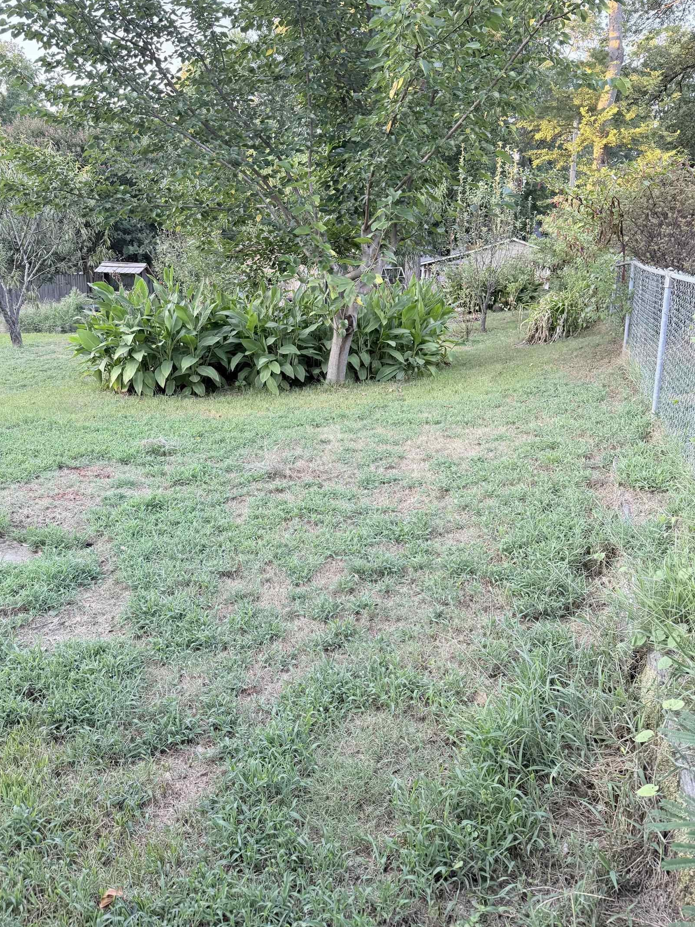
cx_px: 320
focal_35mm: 26
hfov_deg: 53.0
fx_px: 696
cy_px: 428
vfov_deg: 67.2
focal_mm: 6.76
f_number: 1.78
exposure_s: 1/153
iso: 200
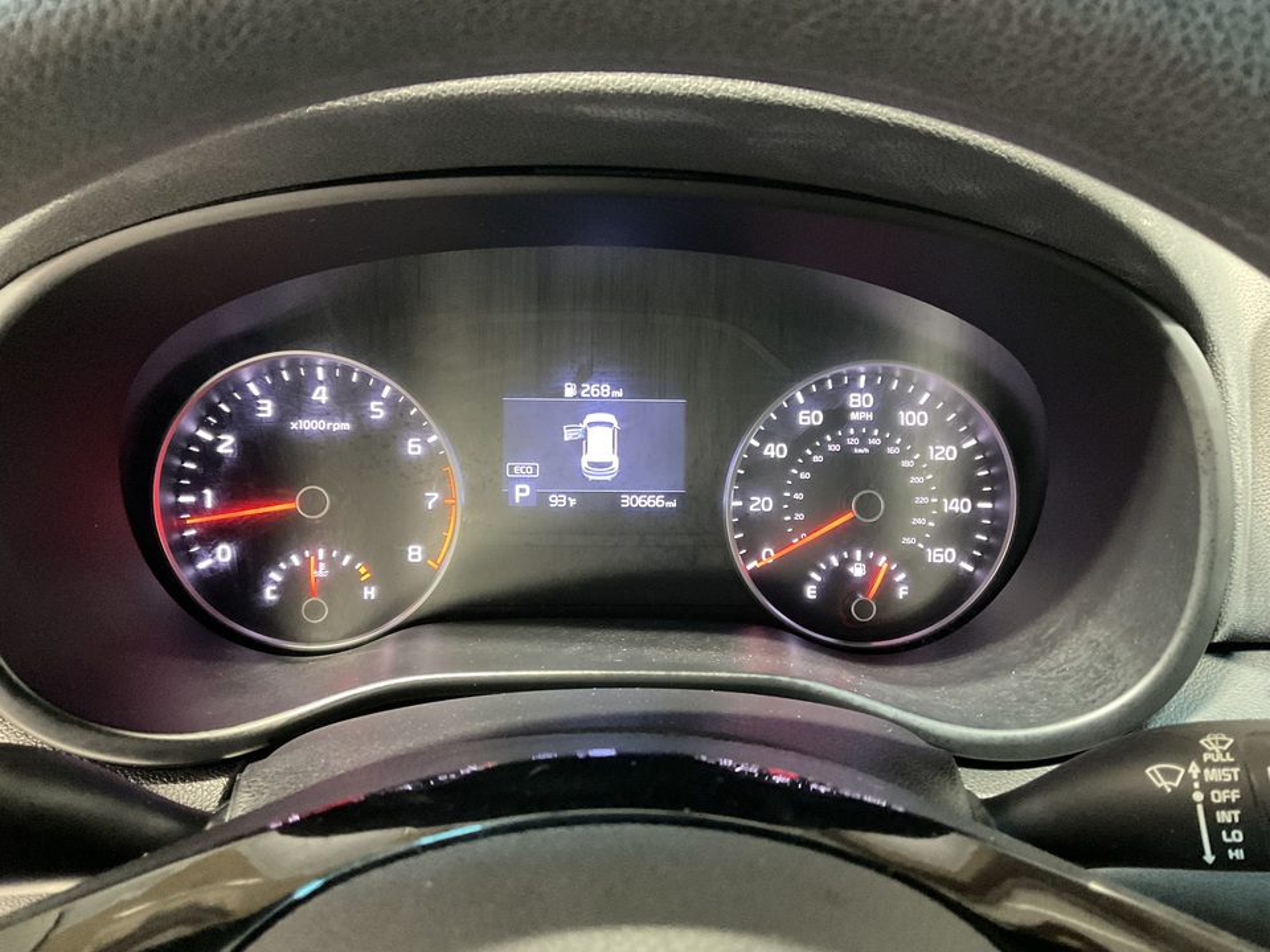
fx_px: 1064
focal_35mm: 29
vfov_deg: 48.2
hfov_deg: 61.7
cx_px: 635
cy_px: 476
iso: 500
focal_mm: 3
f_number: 1.8
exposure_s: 1/30
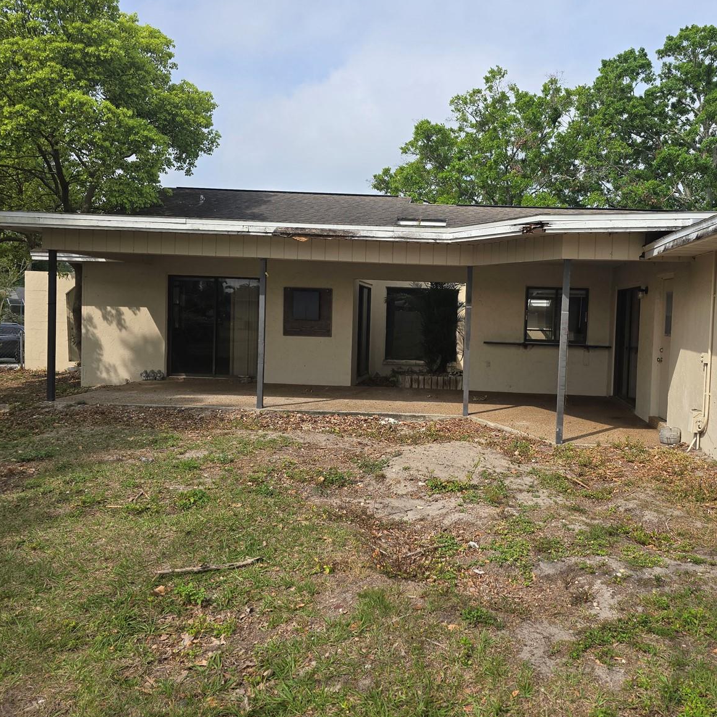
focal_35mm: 28
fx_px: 656
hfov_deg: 56.4
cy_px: 355
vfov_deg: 57.3
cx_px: 460
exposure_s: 1/812
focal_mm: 6.3
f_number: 1.7
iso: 12
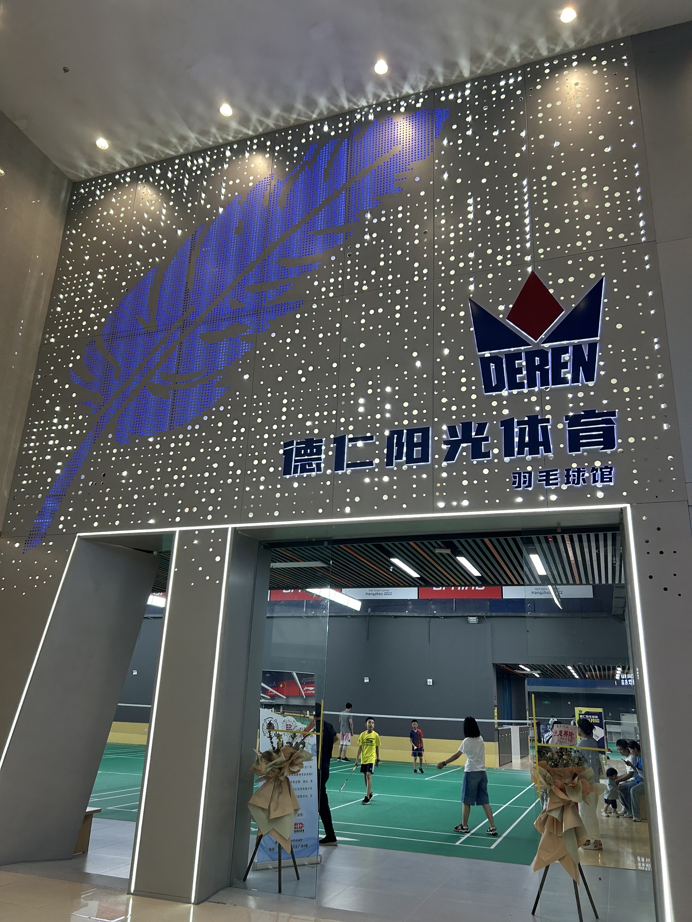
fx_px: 693
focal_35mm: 26
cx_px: 346
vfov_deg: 67.3
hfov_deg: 53.1
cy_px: 461
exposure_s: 1/100
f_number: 1.5
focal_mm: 5.7
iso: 64
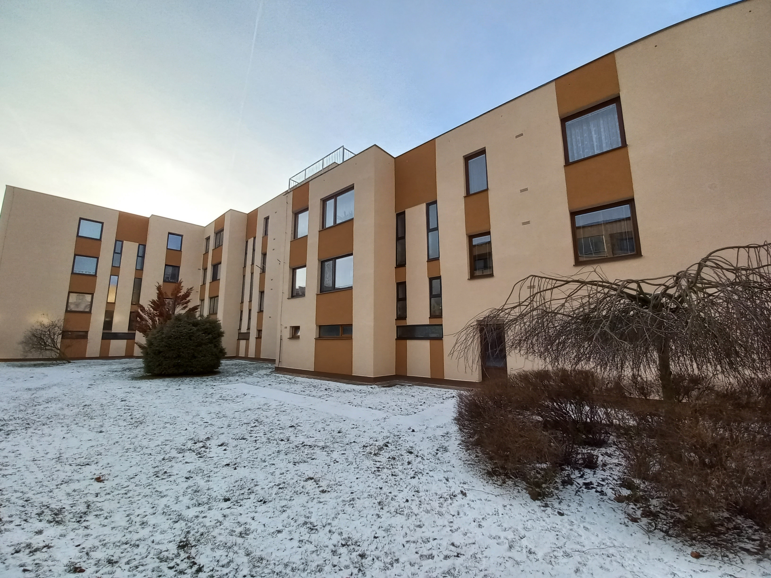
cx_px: 386
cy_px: 289
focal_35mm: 13
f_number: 2.2
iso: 40
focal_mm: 1.42
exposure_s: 1/311
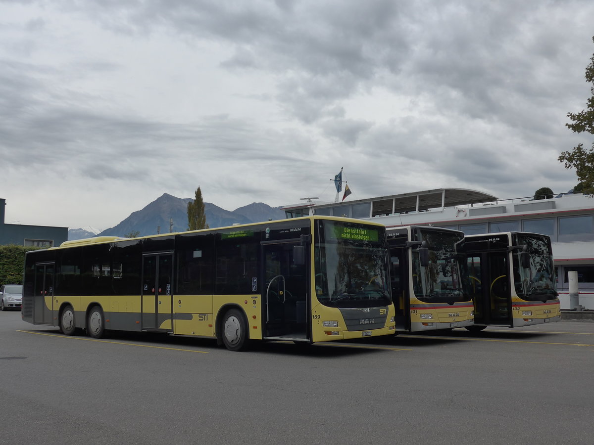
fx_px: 618
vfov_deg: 39.7
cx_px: 297
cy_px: 222
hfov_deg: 51.4
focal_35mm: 36
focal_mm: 7.5
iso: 160
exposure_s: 1/800
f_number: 3.2
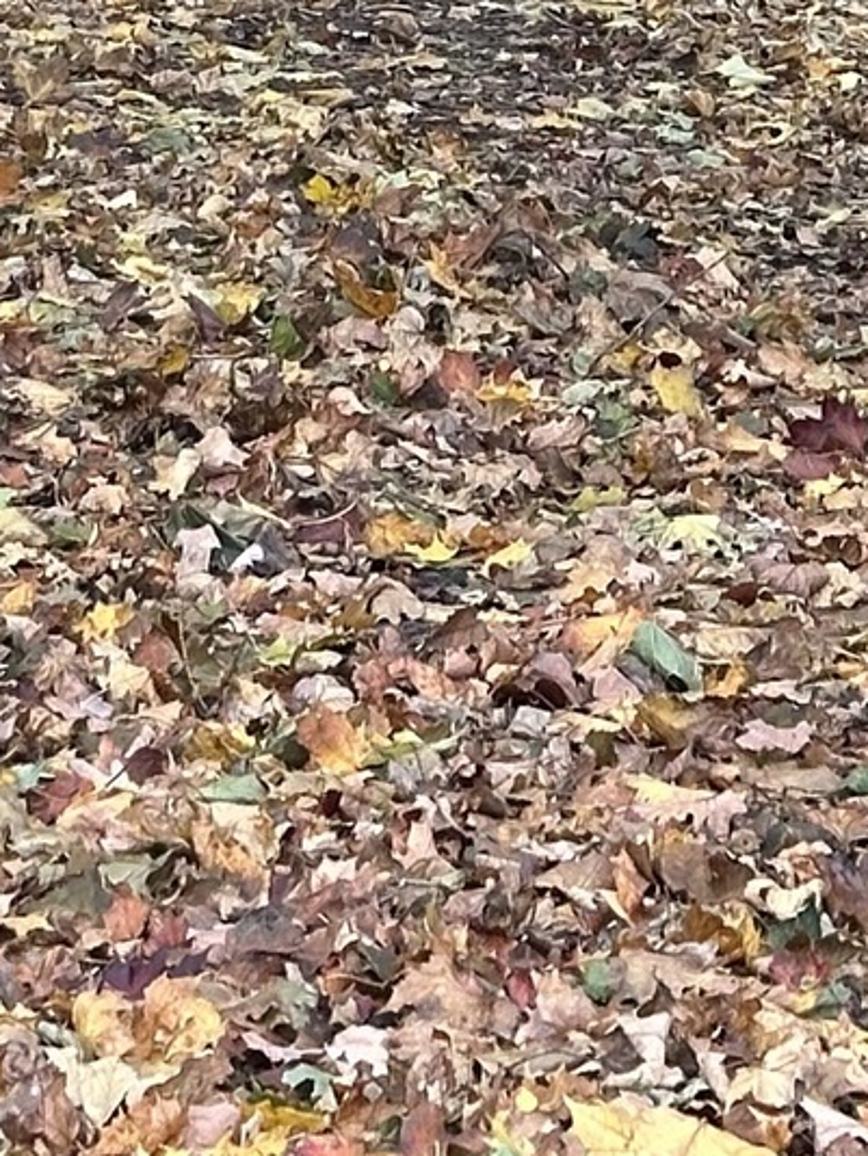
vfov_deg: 8.9
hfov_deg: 7.2
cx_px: 435
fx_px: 6915
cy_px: -1336
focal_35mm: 207
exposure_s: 1/121
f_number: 1.78
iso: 64
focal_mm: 6.86
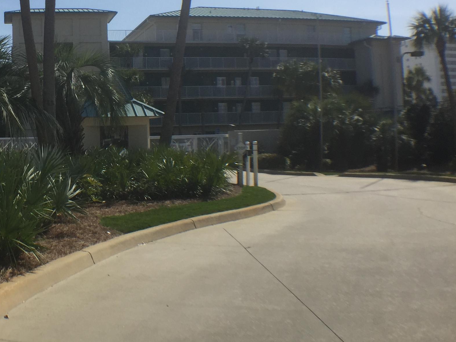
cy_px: 96
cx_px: 27
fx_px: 724
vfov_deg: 26.3
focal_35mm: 55
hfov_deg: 32.8
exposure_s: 1/3300
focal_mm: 4.15
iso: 32
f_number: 2.2
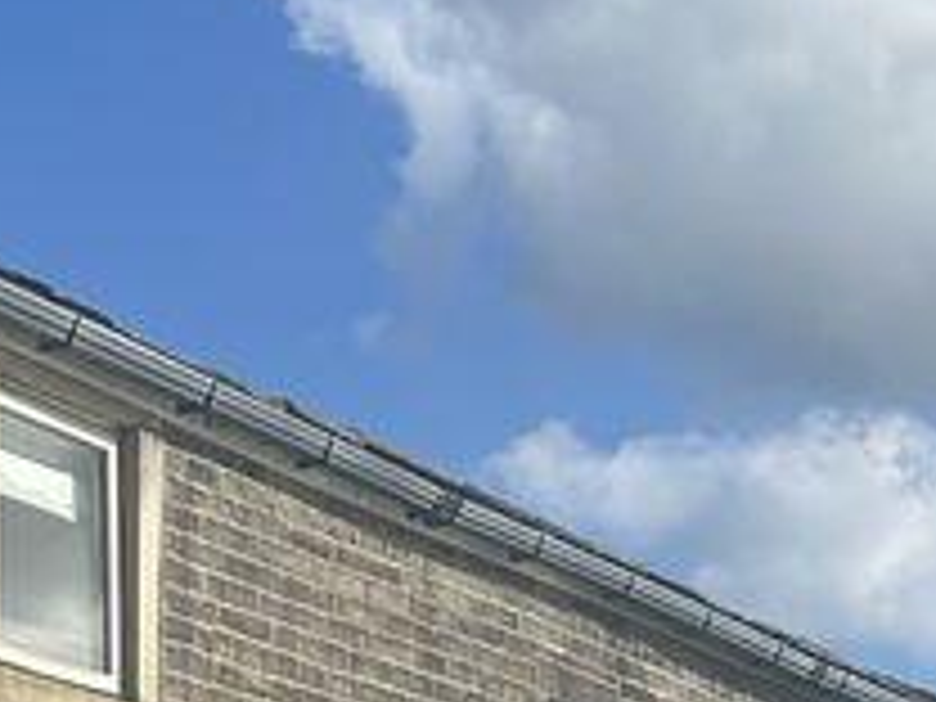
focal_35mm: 128
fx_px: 3461
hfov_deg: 14.7
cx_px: -288
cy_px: 882
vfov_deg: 11.3
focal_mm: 5.7
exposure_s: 1/4274
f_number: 1.5
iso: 50
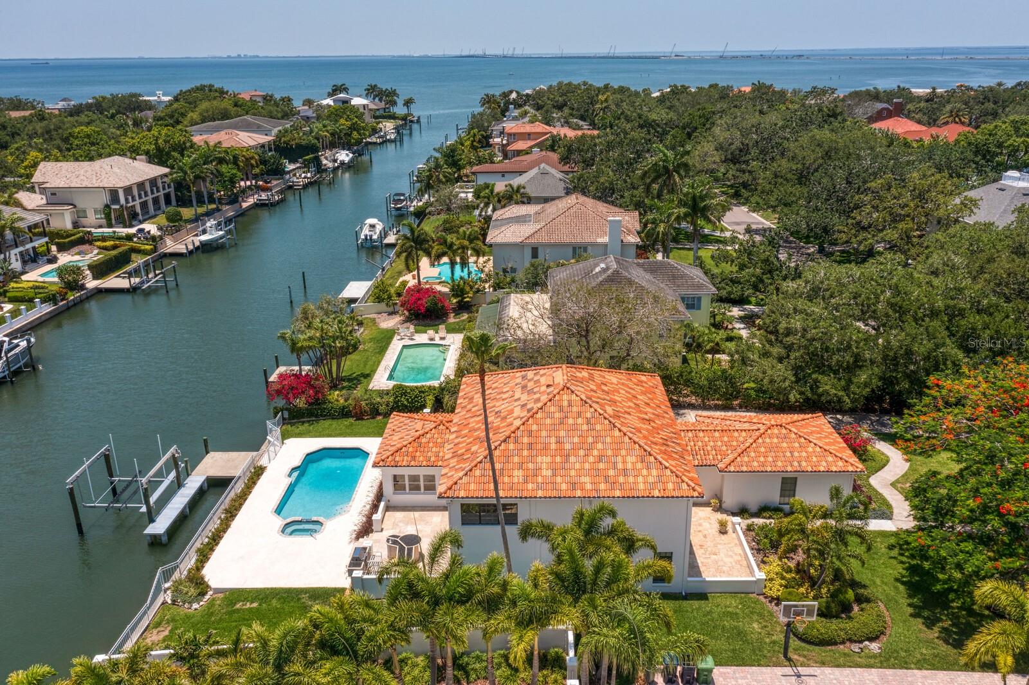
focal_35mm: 28
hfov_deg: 65.5
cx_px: 514
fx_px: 800
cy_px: 342
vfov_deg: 46.4
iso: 100
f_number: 7.1
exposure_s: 1/640
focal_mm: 10.26
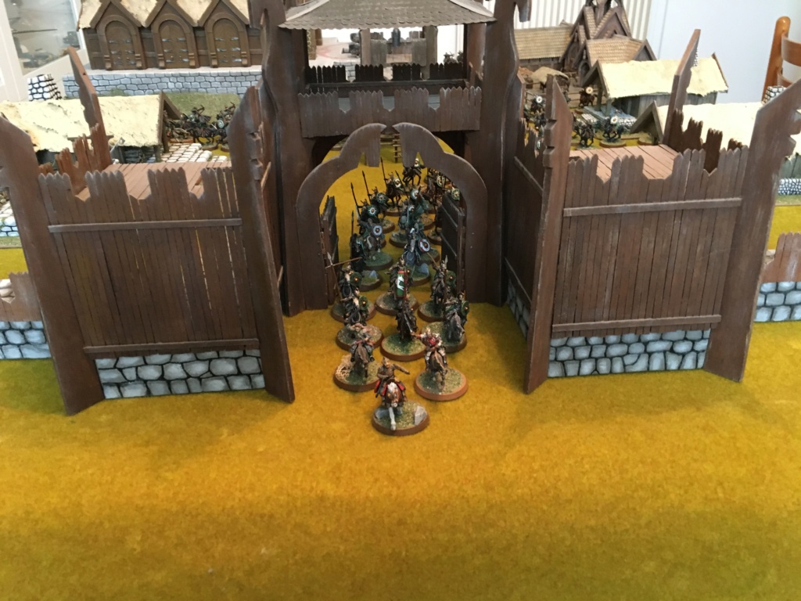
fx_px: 671
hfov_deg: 61.7
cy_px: 300
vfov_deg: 48.2
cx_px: 400
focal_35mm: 29
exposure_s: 1/17
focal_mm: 4.15
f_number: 2.2
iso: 200
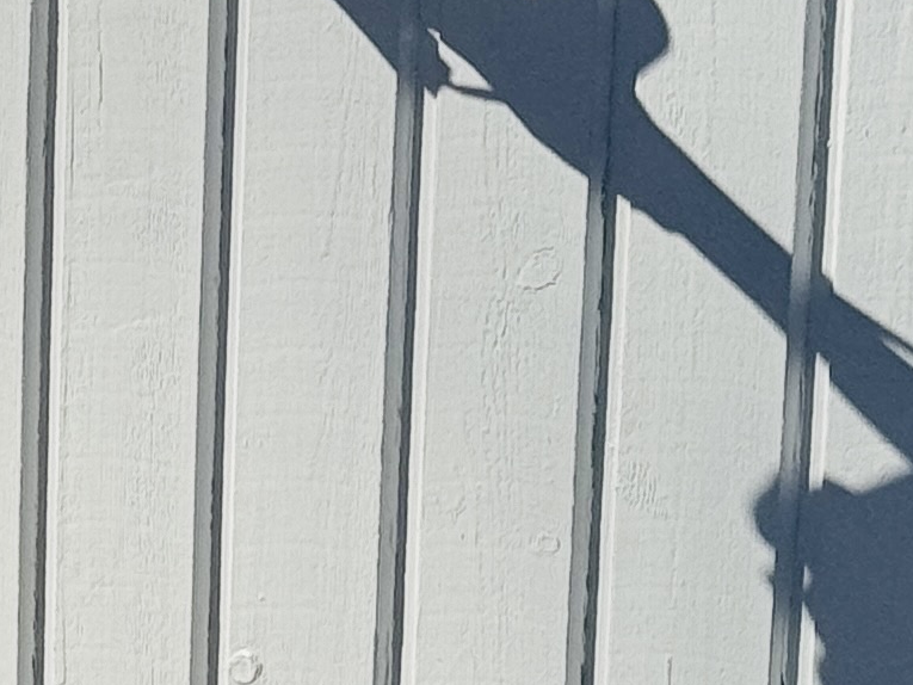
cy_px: 911
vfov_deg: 5.8
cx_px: -775
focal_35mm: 253
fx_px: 6674
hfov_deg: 7.6
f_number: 1.78
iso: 64
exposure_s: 1/9009
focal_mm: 6.76
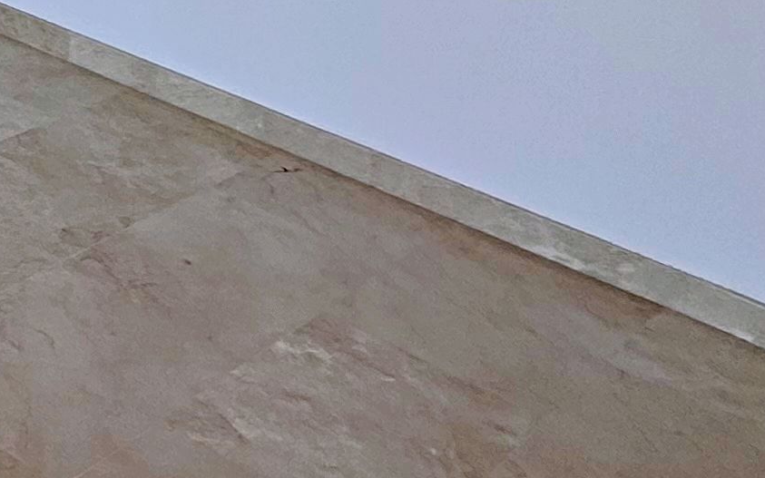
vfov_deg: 14.2
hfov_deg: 18.1
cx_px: -809
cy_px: -574
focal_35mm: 71
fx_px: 1480
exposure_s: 1/179
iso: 40
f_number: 2.2
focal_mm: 2.22
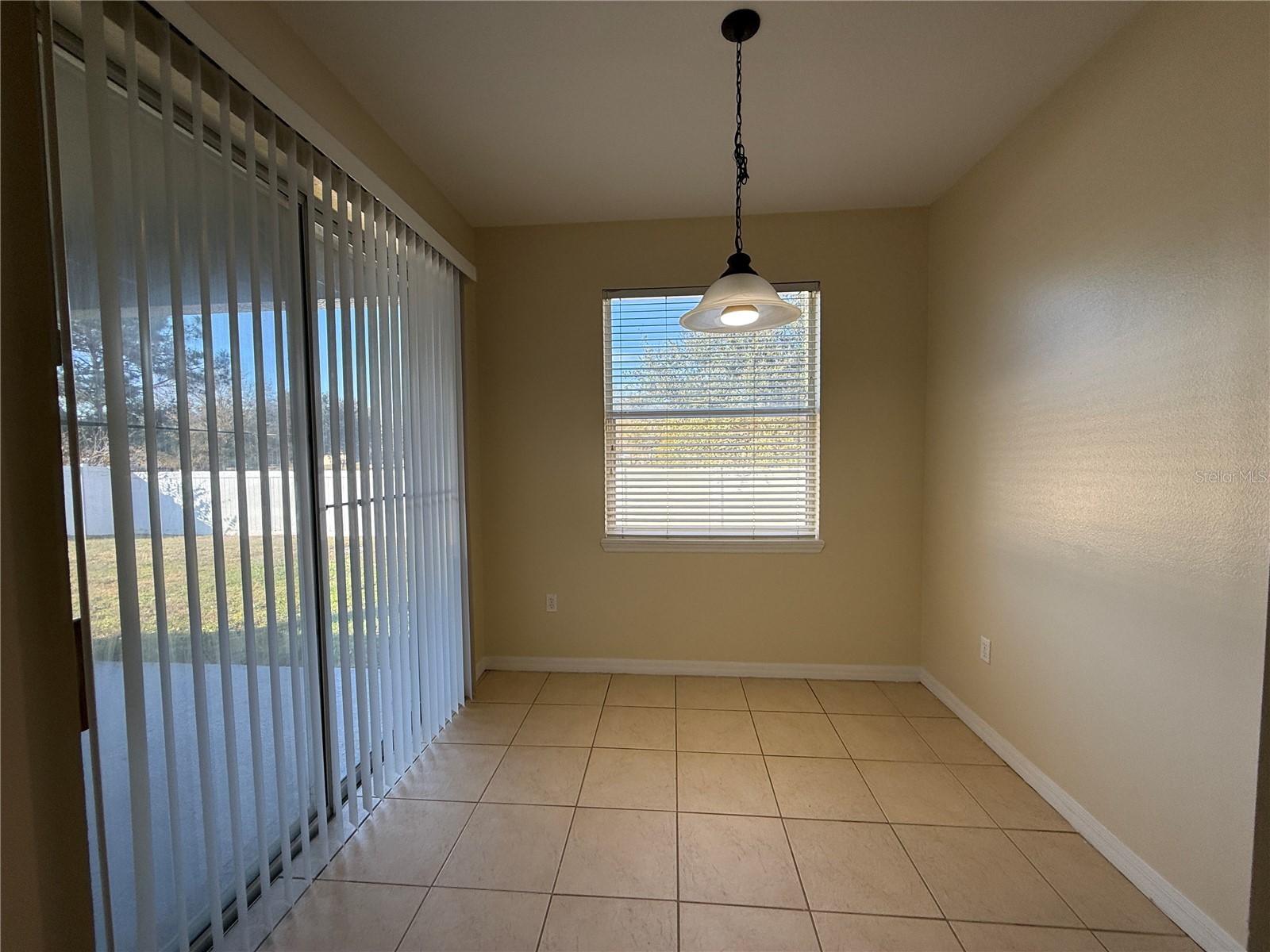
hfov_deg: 102.1
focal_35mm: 14
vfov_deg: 85.7
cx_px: 635
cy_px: 476
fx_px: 514
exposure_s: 1/157
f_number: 2.2
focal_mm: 2.22
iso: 64
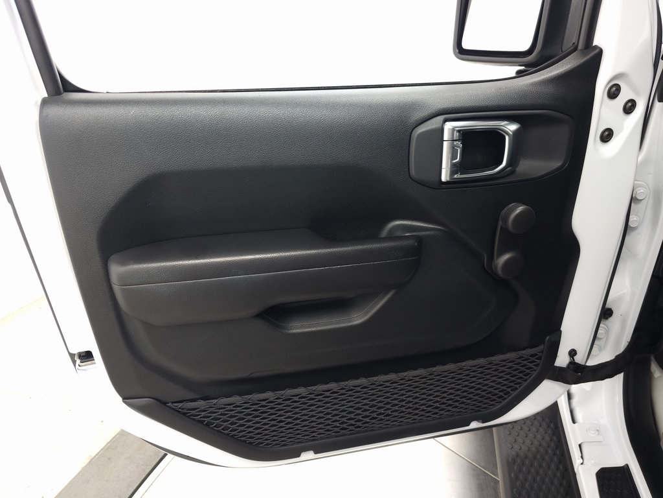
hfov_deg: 73.9
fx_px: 441
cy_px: 249
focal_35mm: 23
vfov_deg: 58.9
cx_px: 332
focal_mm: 6.3
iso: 160
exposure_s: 1/60
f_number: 1.7
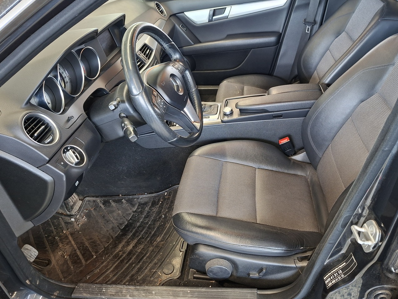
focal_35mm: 26
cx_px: 220
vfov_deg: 53.0
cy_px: 141
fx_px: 299
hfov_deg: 67.1
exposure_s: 1/33
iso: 320
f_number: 1.8
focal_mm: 5.54
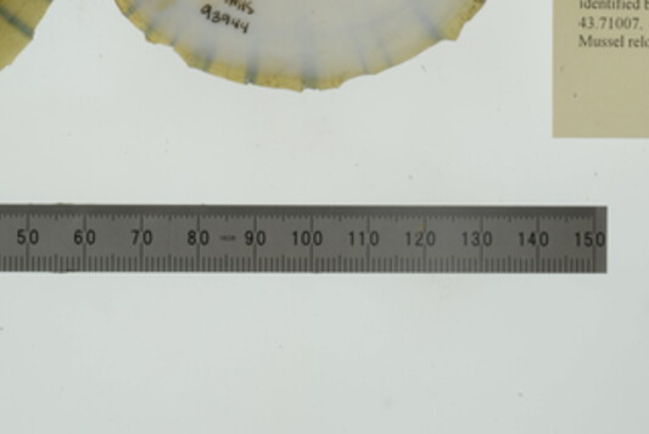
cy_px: -32
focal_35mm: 135
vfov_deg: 10.1
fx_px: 2435
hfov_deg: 15.2
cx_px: 380
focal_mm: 60
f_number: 32
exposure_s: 1/10
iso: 100
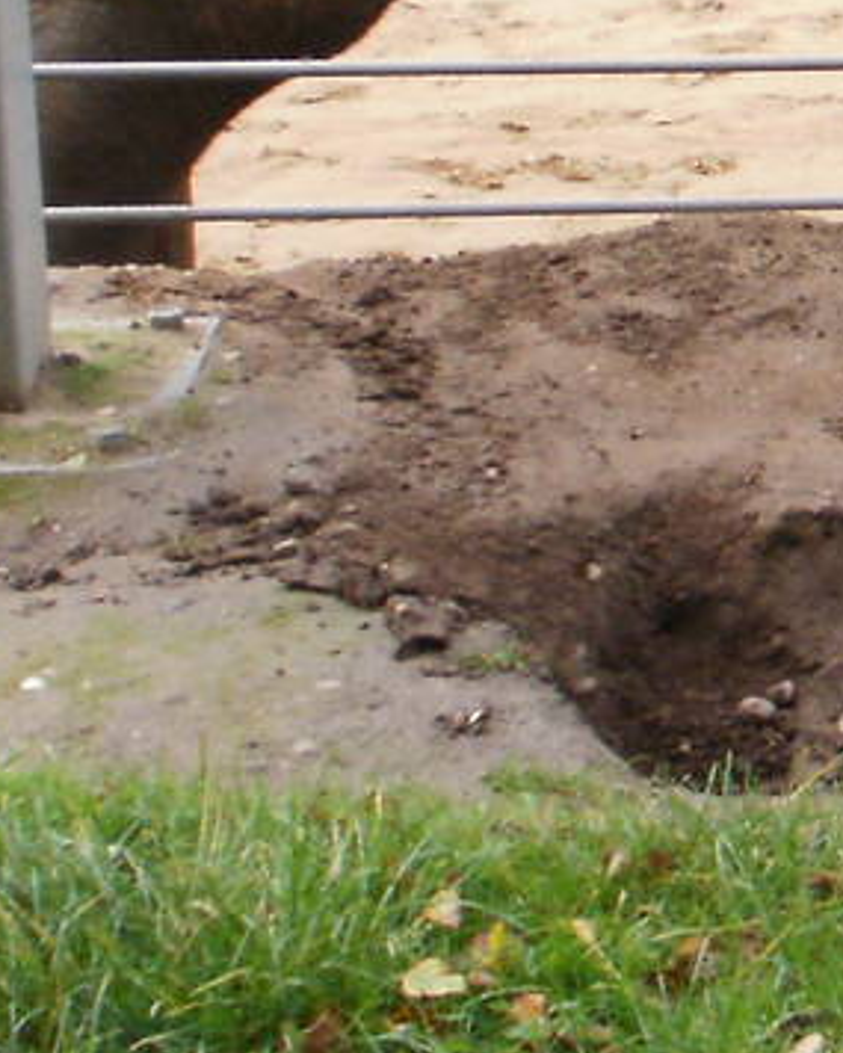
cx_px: 1713
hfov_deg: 9.2
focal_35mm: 158
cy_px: 15
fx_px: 4925
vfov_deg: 12.1
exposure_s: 1/50
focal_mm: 6.3
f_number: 3.5
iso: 100
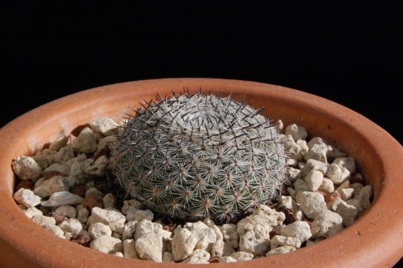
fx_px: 923
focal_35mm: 82
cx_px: 202
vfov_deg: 16.5
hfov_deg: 24.6
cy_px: 134
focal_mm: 55
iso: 1600
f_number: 36
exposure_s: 1/2.5
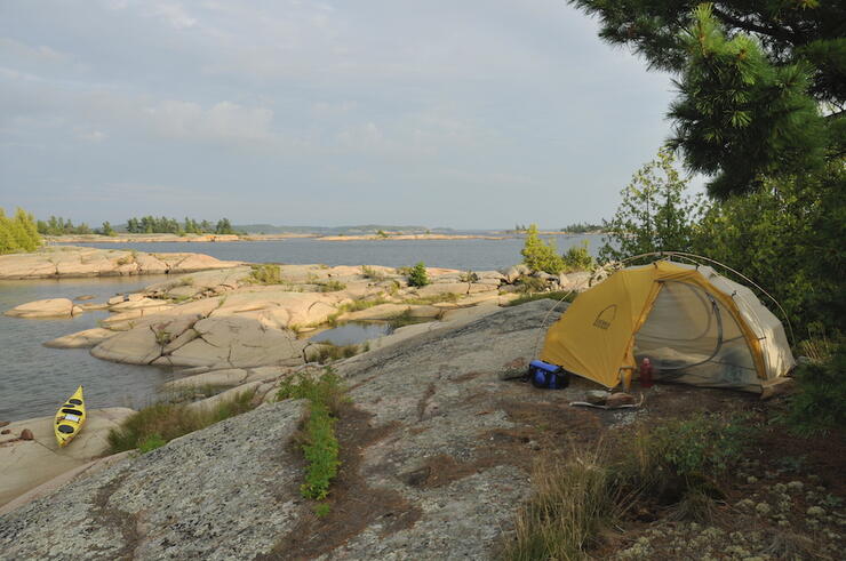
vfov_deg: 47.8
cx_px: 423
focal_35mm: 27
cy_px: 280
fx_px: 634
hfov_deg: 67.5
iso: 125
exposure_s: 1/200
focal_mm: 18
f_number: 7.1
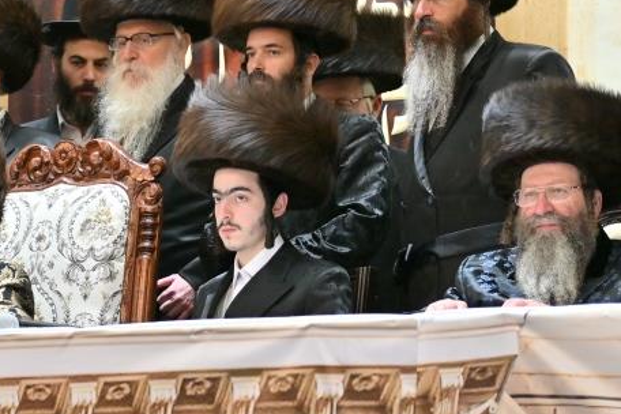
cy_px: 281
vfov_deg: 4.8
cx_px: -11
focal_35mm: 285
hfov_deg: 7.2
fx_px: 4916
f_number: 2.8
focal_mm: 85
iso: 400
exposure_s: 1/250
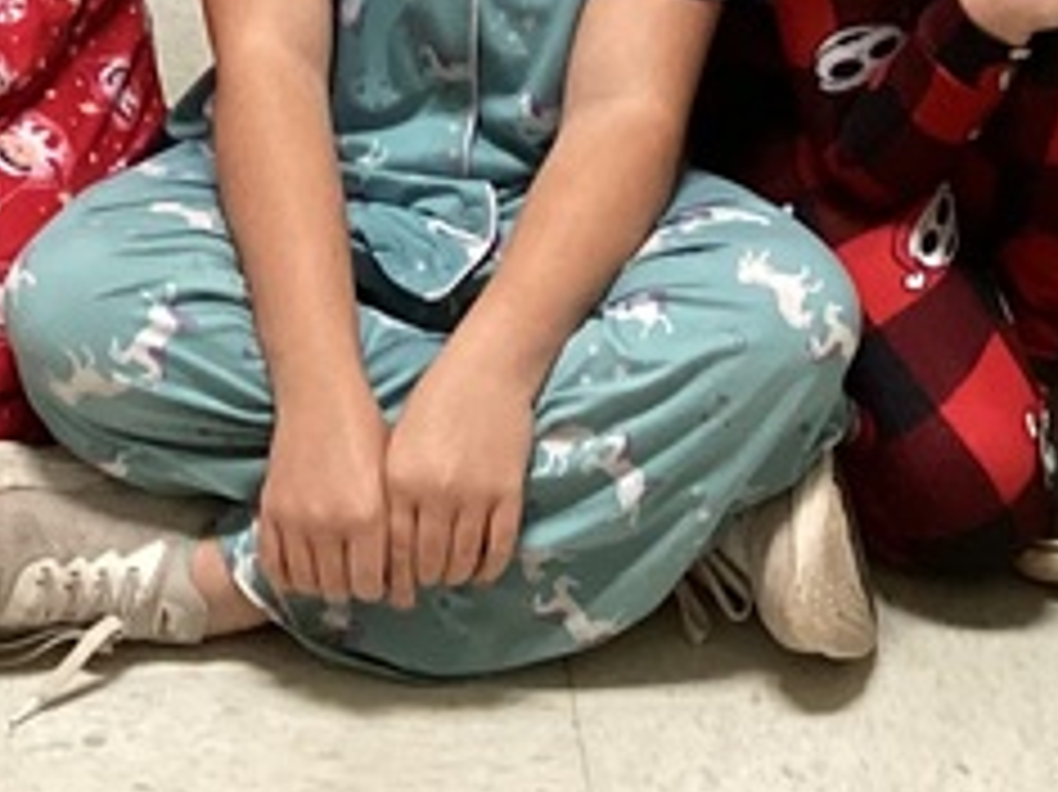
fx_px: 4124
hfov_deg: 14.5
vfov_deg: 10.3
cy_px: -688
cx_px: 144
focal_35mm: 135
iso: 320
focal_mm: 3.3
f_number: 2.4
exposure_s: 1/40
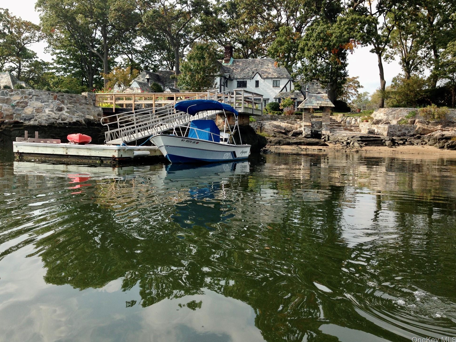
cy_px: 164
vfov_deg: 40.7
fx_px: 461
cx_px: 218
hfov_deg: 52.6
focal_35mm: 35
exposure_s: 1/847
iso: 50
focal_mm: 4.13
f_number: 2.4
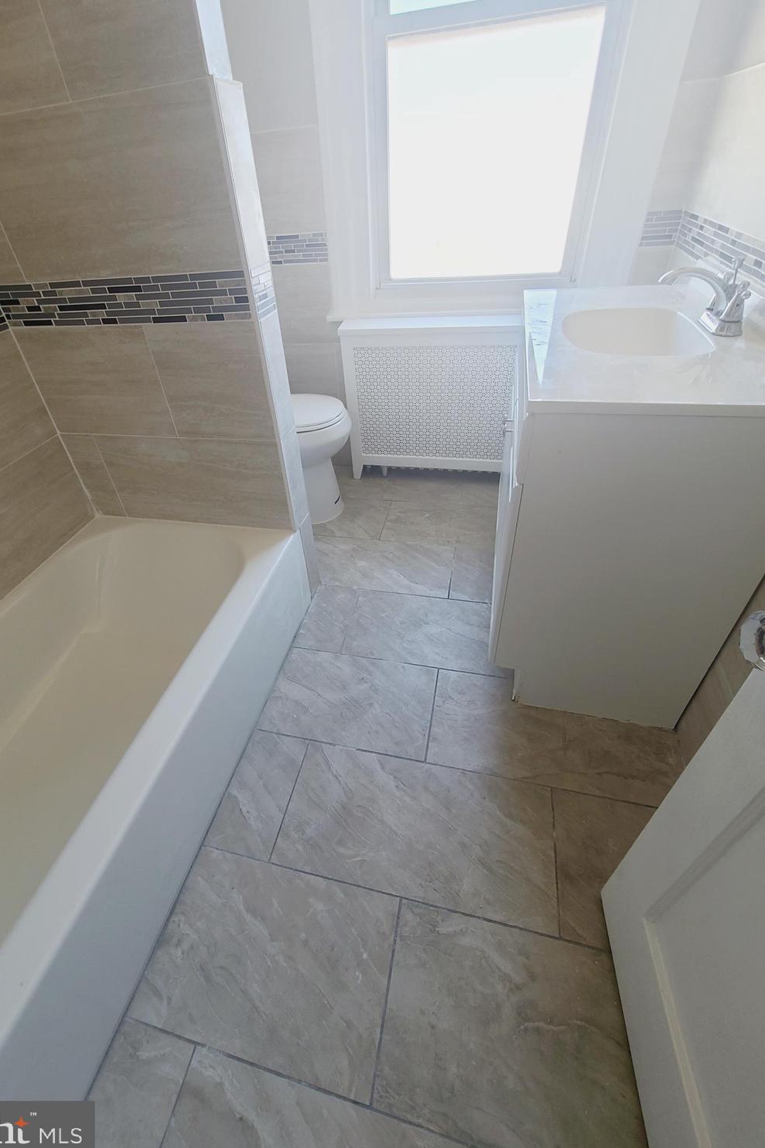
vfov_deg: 104.2
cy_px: 570
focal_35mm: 14
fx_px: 446
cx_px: 347
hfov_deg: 81.0
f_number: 2.2
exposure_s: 1/60
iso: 80
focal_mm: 2.2
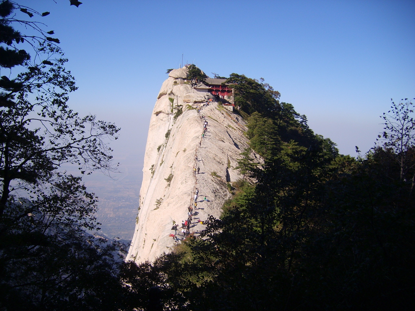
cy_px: 156
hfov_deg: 52.6
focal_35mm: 35
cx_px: 208
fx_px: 420
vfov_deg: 40.7
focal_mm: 5.8
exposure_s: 1/180
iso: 50
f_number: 7.1
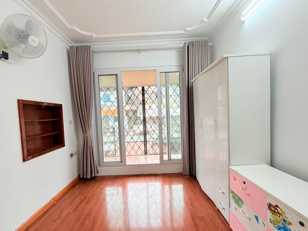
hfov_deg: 98.2
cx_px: 150
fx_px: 133
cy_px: 121
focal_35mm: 15
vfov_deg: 81.7
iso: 100
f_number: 2.2
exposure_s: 1/99
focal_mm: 2.22
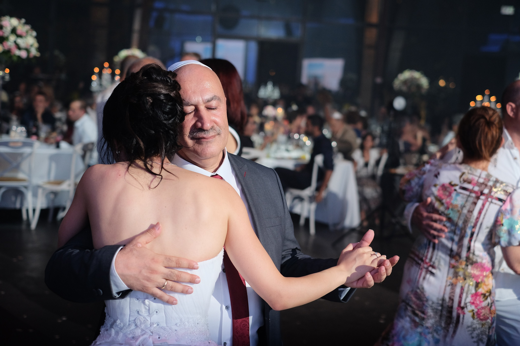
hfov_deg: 37.5
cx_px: 260
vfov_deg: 25.5
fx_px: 766
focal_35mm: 53
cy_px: 173
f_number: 2.2
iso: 800
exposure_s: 1/250
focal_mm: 35
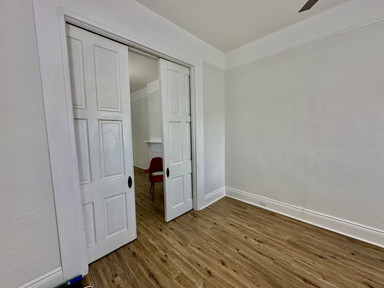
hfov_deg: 102.1
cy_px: 144
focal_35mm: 14
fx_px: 155
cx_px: 192
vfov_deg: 85.7
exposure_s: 1/120
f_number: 2.2
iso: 125
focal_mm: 2.22
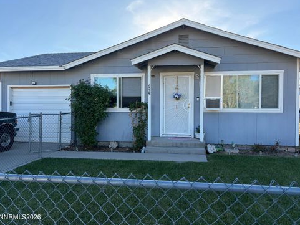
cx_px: 154
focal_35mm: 27
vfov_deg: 51.4
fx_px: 234
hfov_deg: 65.3
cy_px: 111
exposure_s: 1/1064
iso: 64
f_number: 1.6
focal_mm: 5.96
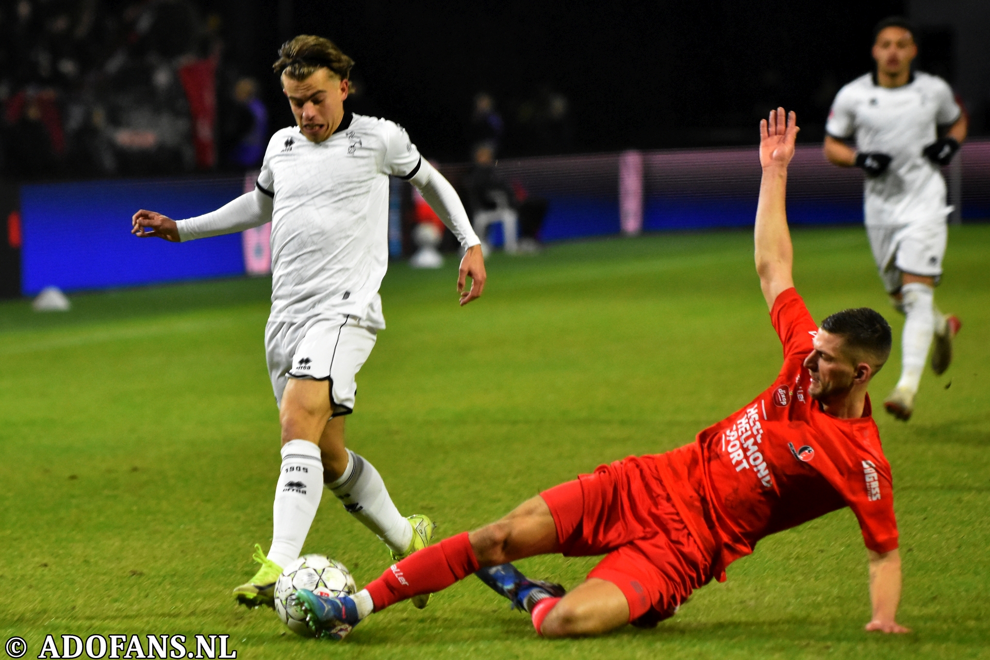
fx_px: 7218
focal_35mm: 262
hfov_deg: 7.8
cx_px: 495
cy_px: 330
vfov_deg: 5.2
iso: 3200
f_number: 2.8
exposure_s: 1/640
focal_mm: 175
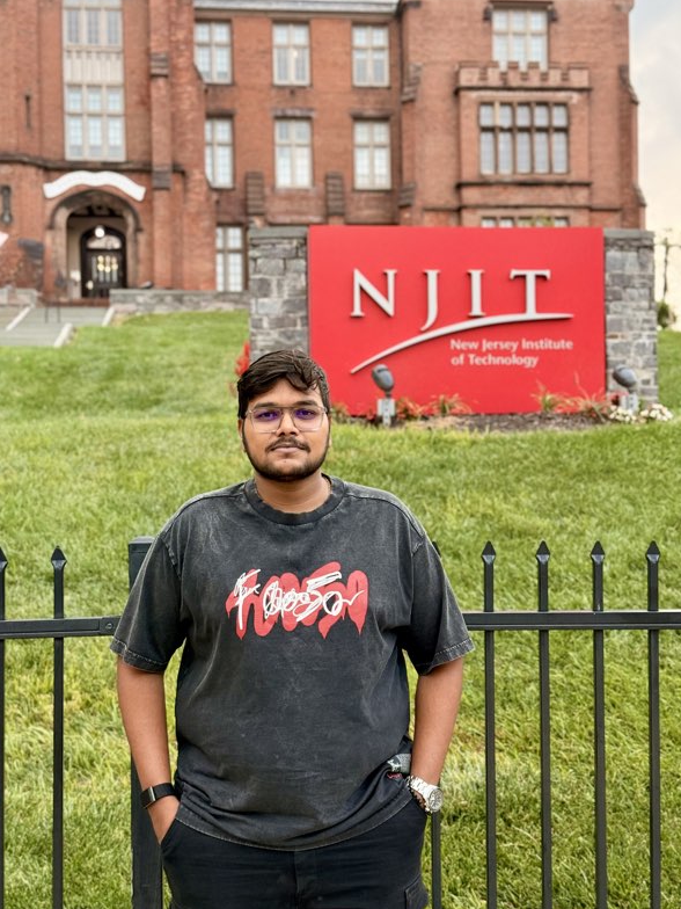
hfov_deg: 29.7
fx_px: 1285
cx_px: 346
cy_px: 457
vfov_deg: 38.9
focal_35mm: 49
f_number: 1.78
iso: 160
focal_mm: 6.76
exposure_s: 1/223
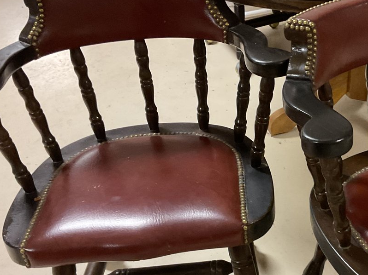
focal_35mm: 55
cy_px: 191
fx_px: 585
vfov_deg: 26.3
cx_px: 300
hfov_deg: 33.8
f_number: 1.8
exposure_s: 1/40
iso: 250
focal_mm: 3
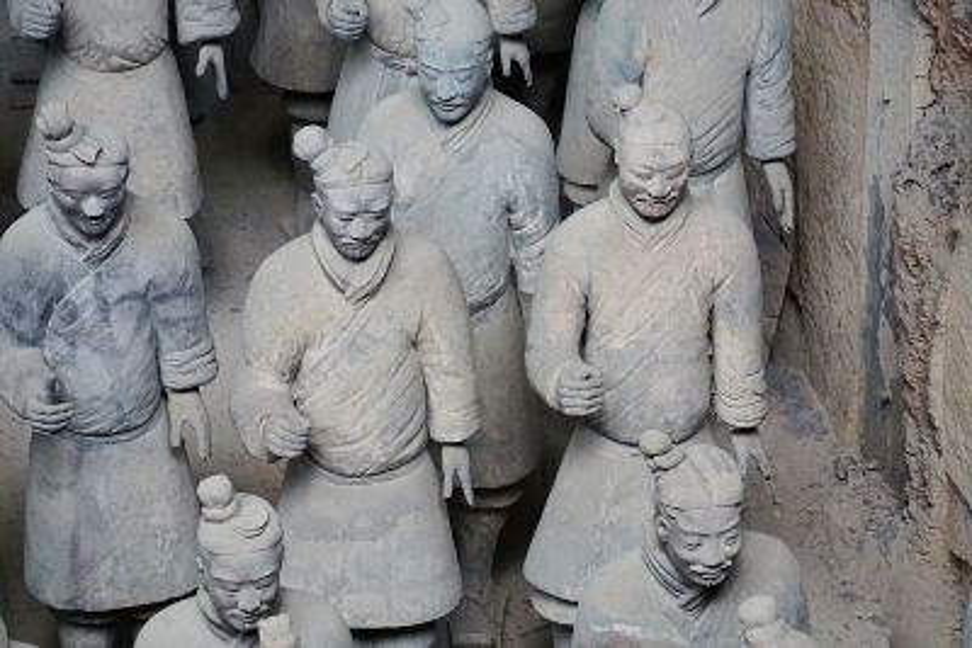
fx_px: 5469
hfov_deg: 10.2
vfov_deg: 6.8
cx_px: 486
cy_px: 324
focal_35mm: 202
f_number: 5.6
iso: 2500
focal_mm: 135
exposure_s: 1/250
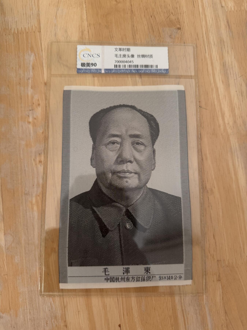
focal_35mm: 24
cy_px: 165
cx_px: 124
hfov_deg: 56.8
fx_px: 228
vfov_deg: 71.6
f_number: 1.78
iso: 125
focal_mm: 6.76
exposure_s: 1/121
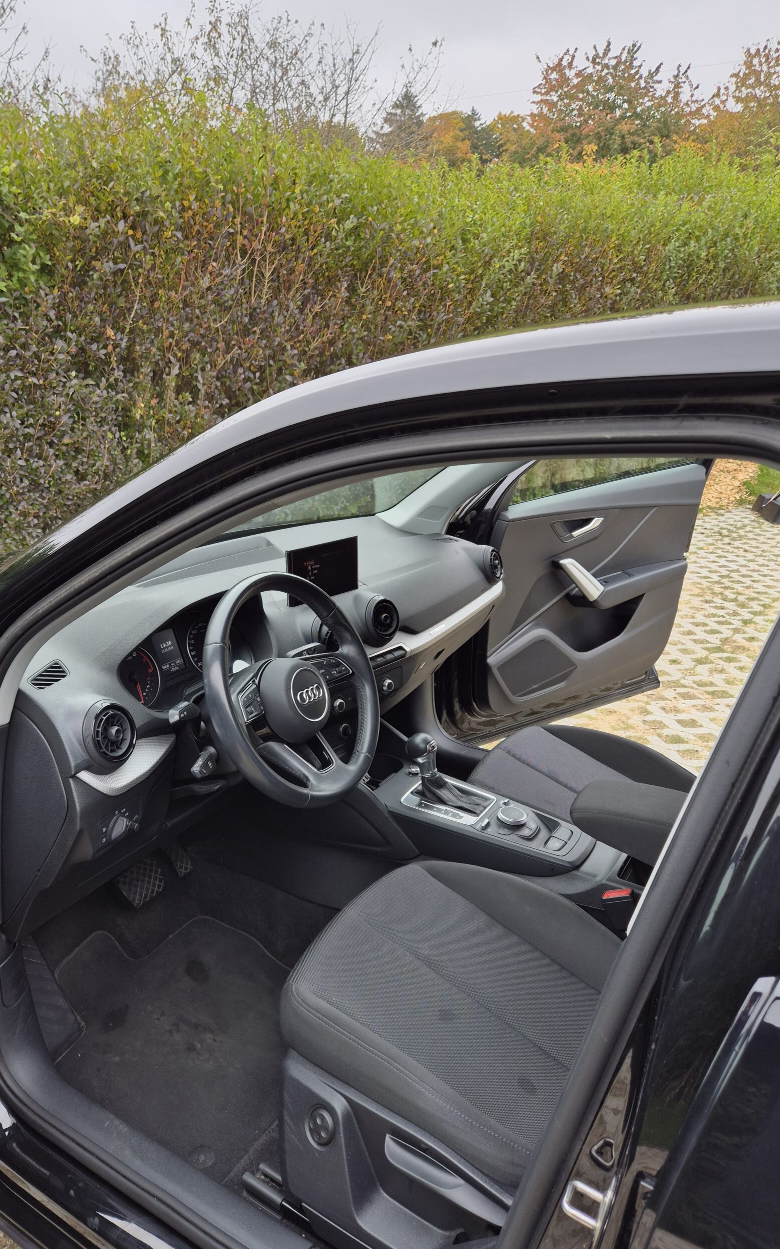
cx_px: 325
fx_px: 851
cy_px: 627
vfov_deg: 72.6
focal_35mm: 25
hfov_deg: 49.1
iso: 25
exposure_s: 1/356
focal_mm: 5.4
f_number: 1.8
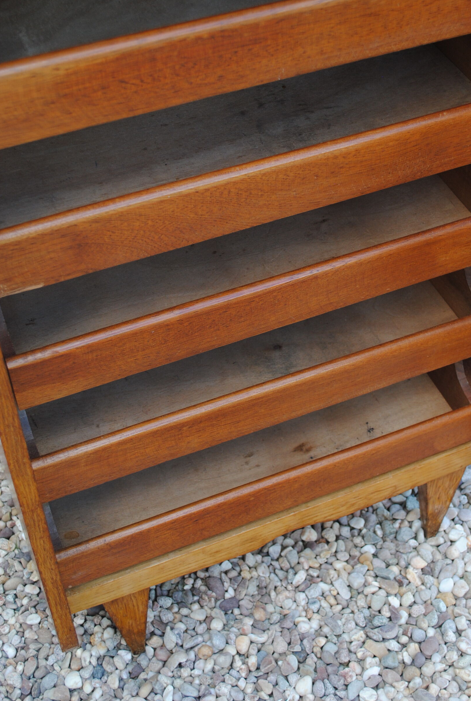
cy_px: 308
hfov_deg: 25.2
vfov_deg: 36.7
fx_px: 1055
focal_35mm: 54
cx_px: 266
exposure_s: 1/125
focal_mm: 30
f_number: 5.6
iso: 200
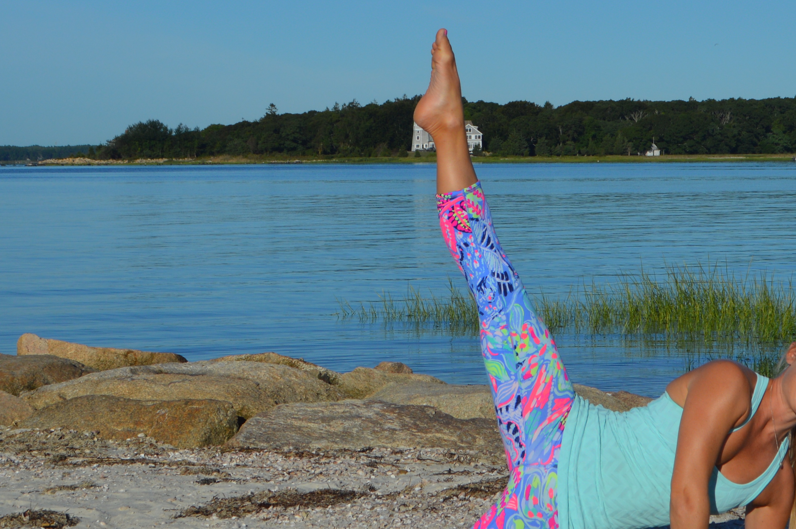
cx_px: 579
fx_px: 2518
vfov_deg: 12.0
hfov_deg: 17.9
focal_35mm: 114
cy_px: 181
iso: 100
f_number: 10
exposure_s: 1/400
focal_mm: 32
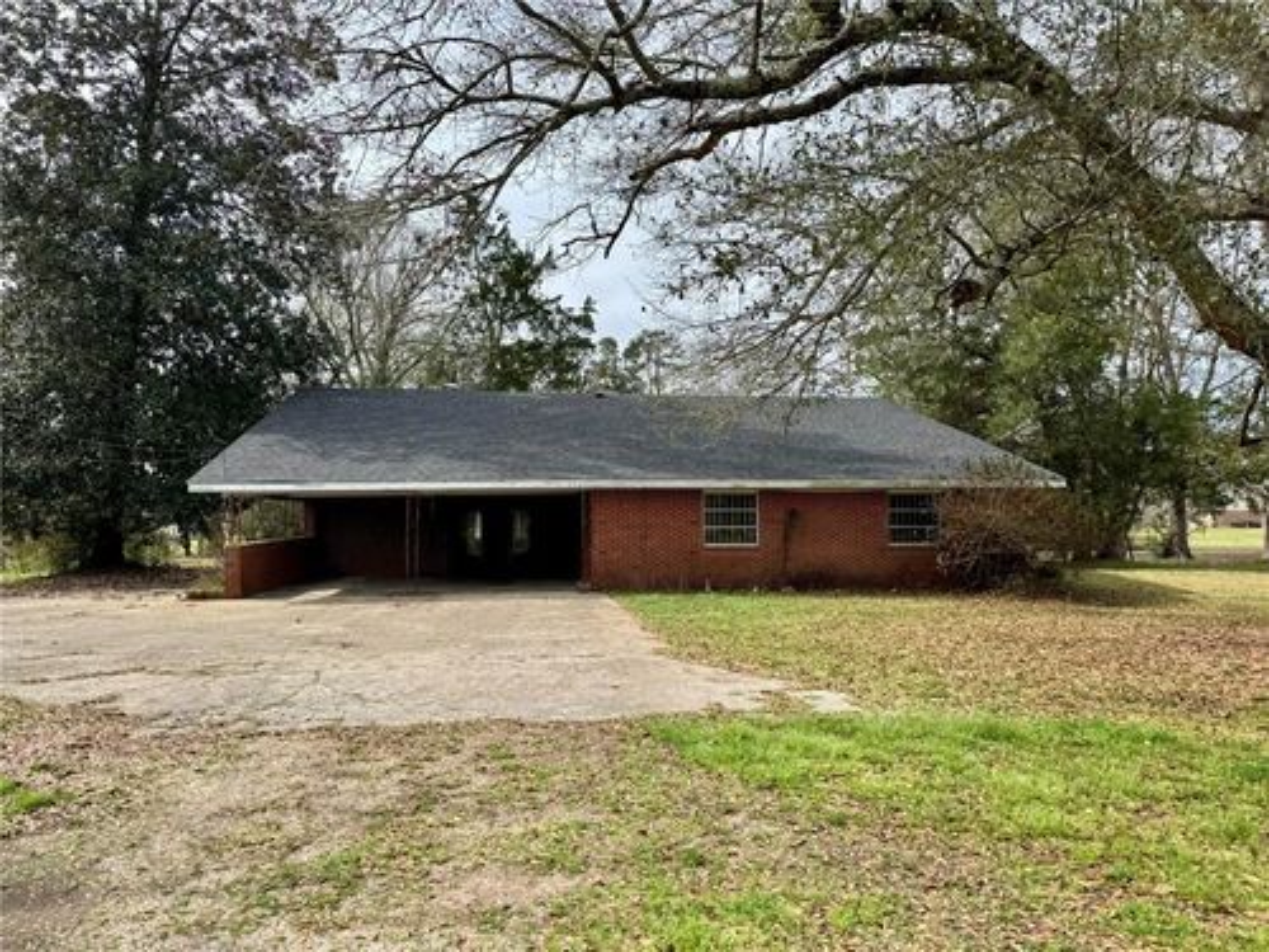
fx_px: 880
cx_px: 634
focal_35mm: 24
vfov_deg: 56.8
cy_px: 476
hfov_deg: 71.6
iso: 80
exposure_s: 1/2604
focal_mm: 6.76
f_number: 1.78
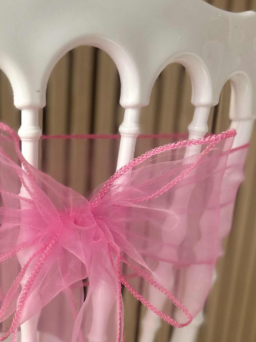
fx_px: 572
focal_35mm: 58
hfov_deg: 24.5
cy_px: 335
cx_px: 22
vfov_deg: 31.0
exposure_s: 1/1669
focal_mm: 5.7
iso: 50
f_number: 1.5
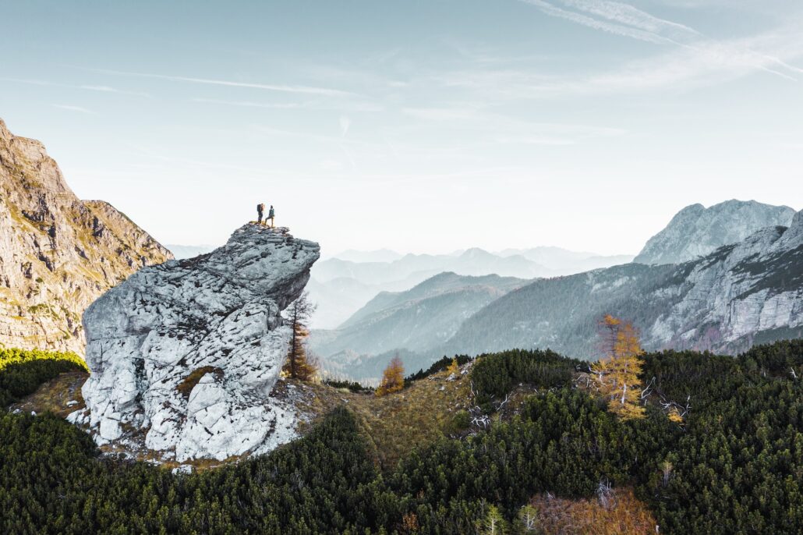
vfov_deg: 46.4
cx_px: 402
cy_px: 268
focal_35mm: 28
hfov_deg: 65.5
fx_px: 624
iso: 100
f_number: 7.1
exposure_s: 1/320
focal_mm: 10.26
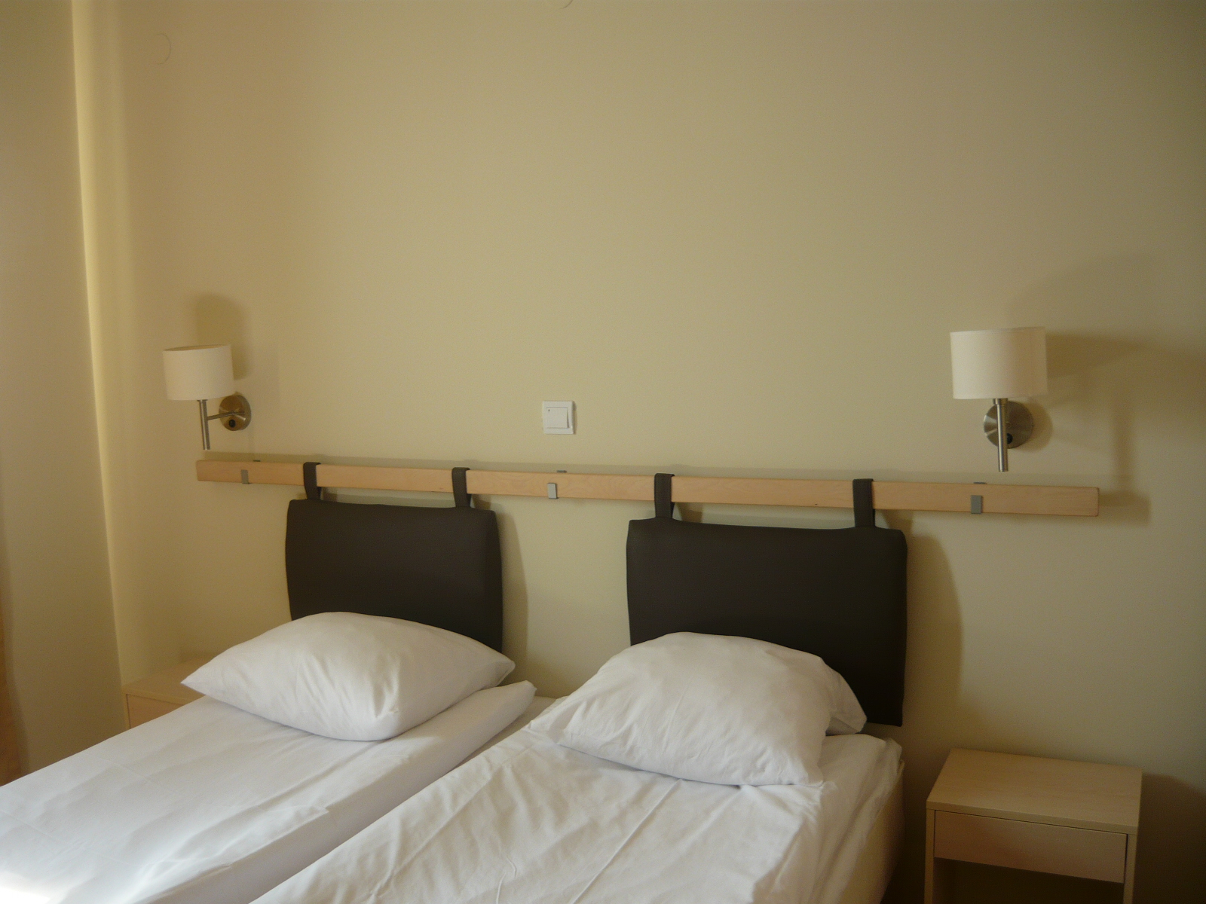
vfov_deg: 42.9
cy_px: 452
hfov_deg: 55.4
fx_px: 1150
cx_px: 603
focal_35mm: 33
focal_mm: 5.5
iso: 100
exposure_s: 1/50
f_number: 2.8
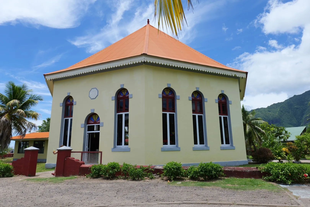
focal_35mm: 22
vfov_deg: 57.2
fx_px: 189
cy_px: 104
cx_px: 155
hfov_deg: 78.6
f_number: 6.3
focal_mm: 22
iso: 100
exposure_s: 1/320
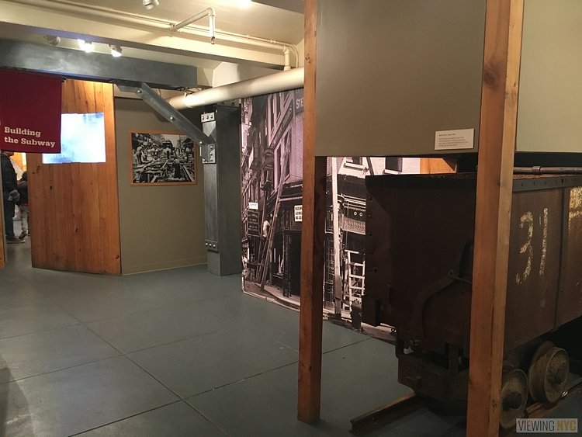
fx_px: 488
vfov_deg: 48.3
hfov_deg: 61.6
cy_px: 218
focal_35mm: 29
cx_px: 291
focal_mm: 4.15
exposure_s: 1/17
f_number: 2.2
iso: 200
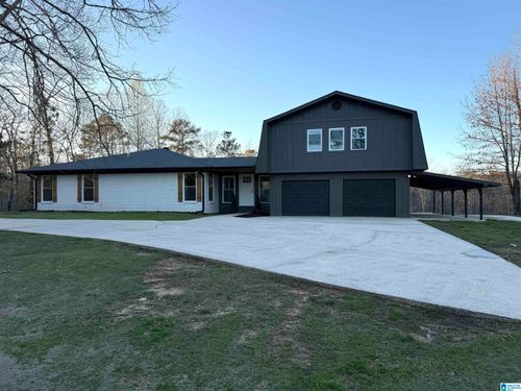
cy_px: 196
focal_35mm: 24
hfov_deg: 71.6
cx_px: 260
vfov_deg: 56.8
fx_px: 361
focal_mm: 6.76
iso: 80
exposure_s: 1/931
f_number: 1.78
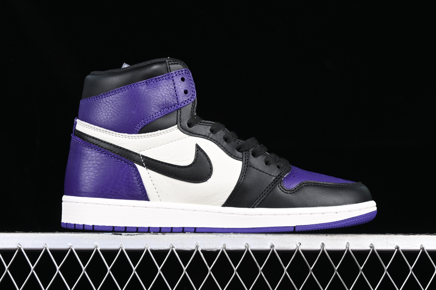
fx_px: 908
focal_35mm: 75
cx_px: 218
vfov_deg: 18.2
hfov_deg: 27.0
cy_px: 145
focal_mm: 50
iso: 160
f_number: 6.3
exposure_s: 1/60
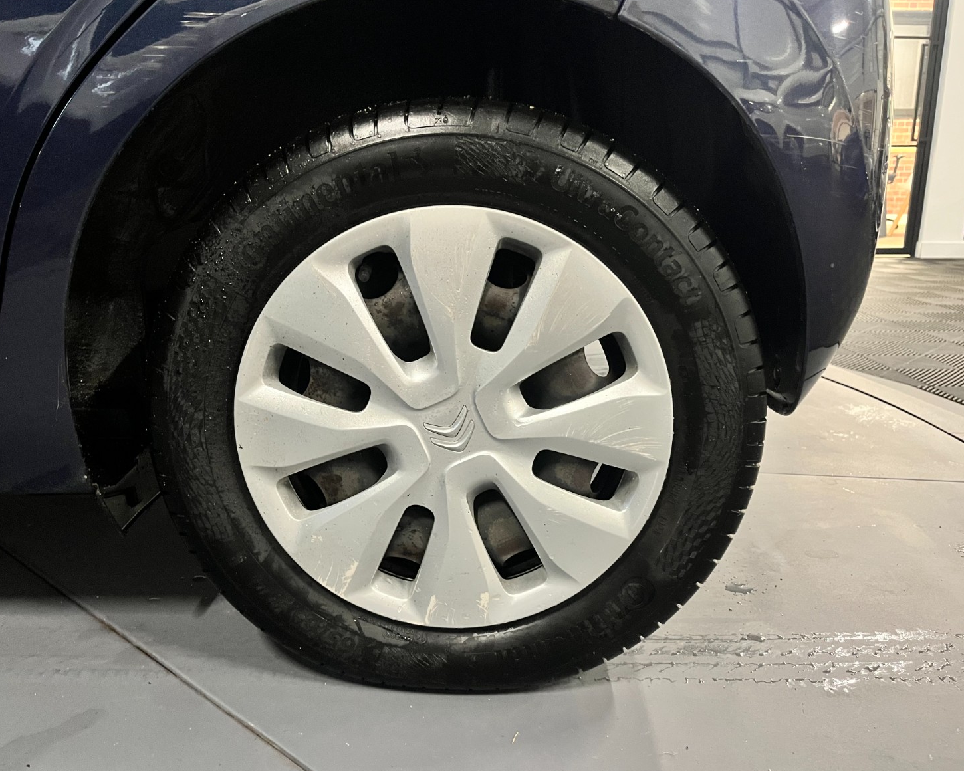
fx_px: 799
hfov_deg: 62.2
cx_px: 460
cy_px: 393
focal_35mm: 28
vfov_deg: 51.5
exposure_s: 1/25
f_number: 1.6
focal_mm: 5.1
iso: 500
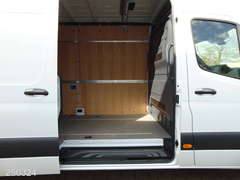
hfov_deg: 69.4
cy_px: 90
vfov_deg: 54.9
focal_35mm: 25
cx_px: 120
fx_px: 173
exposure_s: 1/250
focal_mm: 4.5
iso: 80
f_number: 3
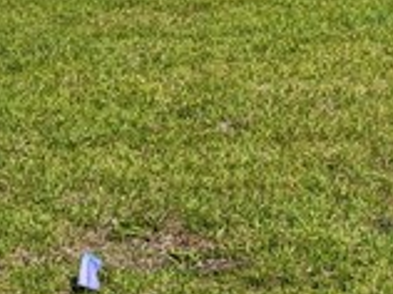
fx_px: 1768
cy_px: -115
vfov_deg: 9.3
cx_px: 507
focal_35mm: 156
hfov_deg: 12.3
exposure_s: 1/5061
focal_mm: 5
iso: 40
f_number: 1.8
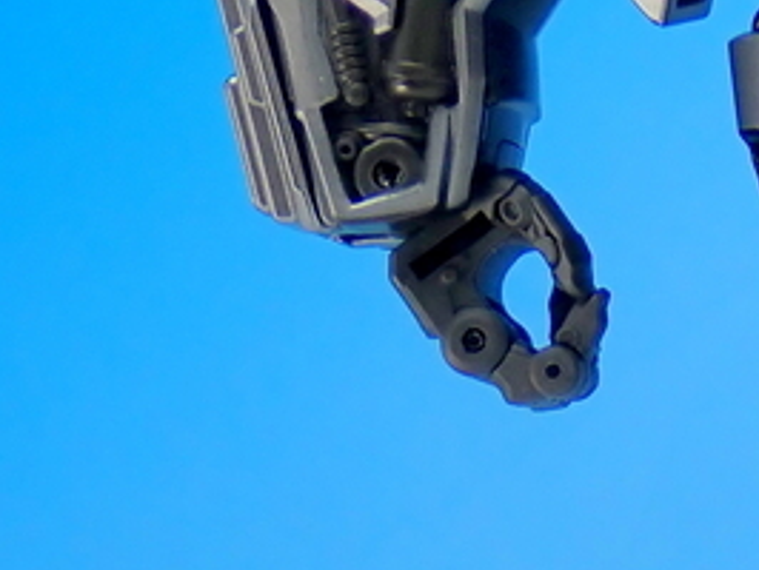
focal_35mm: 296
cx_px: 1084
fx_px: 6496
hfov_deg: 6.6
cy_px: -362
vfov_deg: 5.0
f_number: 4.1
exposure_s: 1/15
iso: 100
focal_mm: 13.65
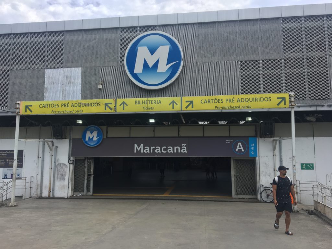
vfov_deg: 48.2
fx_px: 278
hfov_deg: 61.7
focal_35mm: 29
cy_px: 124
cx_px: 166
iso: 25
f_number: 2.2
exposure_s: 1/986
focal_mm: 4.15
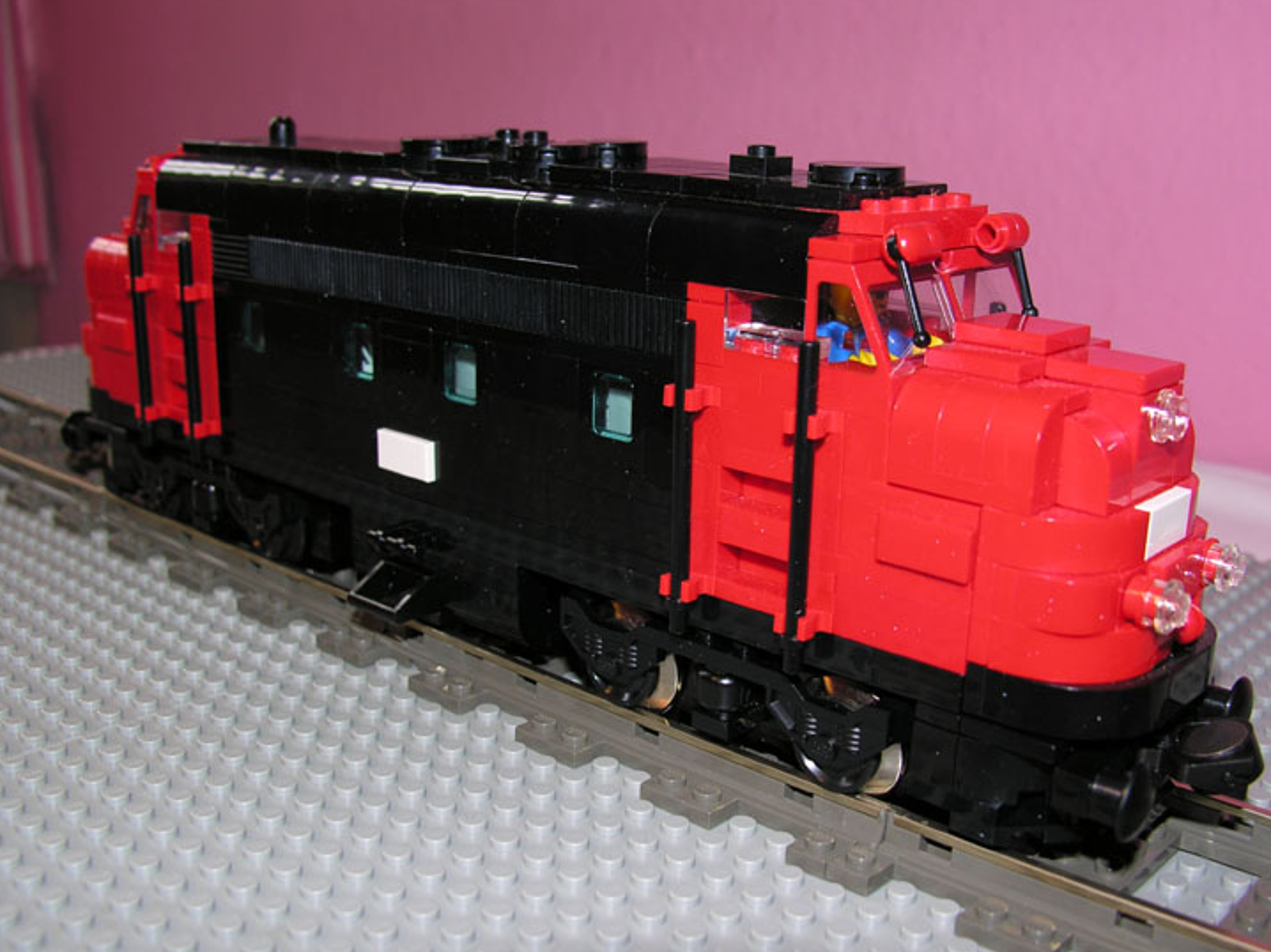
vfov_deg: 36.8
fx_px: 1431
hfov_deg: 47.9
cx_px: 667
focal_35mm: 39
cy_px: 522
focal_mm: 8.9
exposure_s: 1/60.1
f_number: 2.8
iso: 50
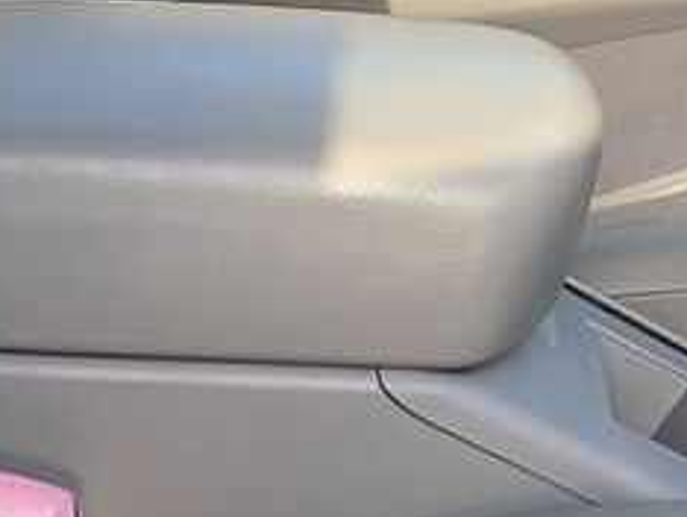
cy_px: 323
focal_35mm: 164
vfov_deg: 9.1
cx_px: 1236
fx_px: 3258
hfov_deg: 11.2
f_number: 1.8
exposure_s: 1/119
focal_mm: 6.7
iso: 53
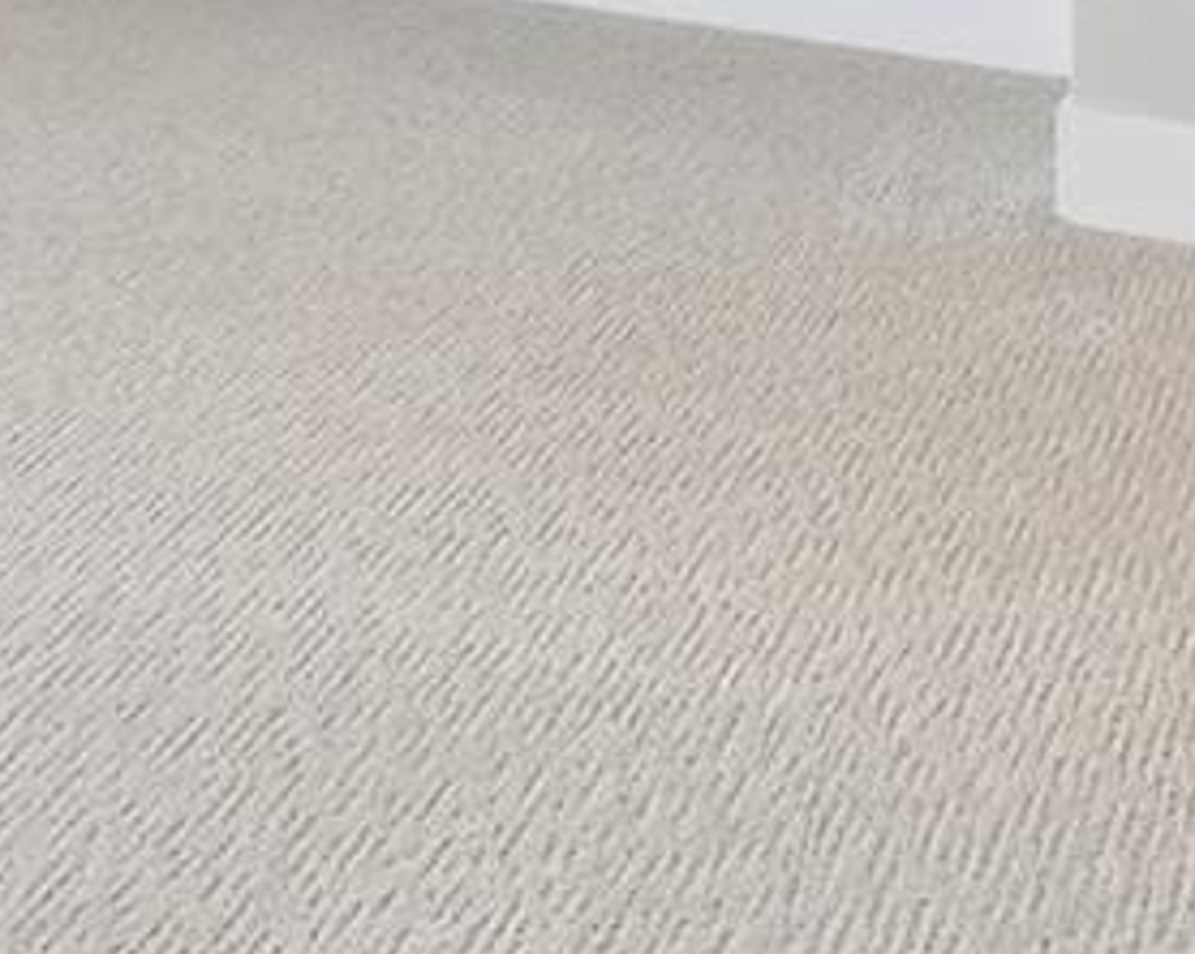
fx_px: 2863
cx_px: -812
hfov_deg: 19.2
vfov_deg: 16.4
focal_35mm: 81
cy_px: -670
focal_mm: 10
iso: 100
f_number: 7.1
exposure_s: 1/15
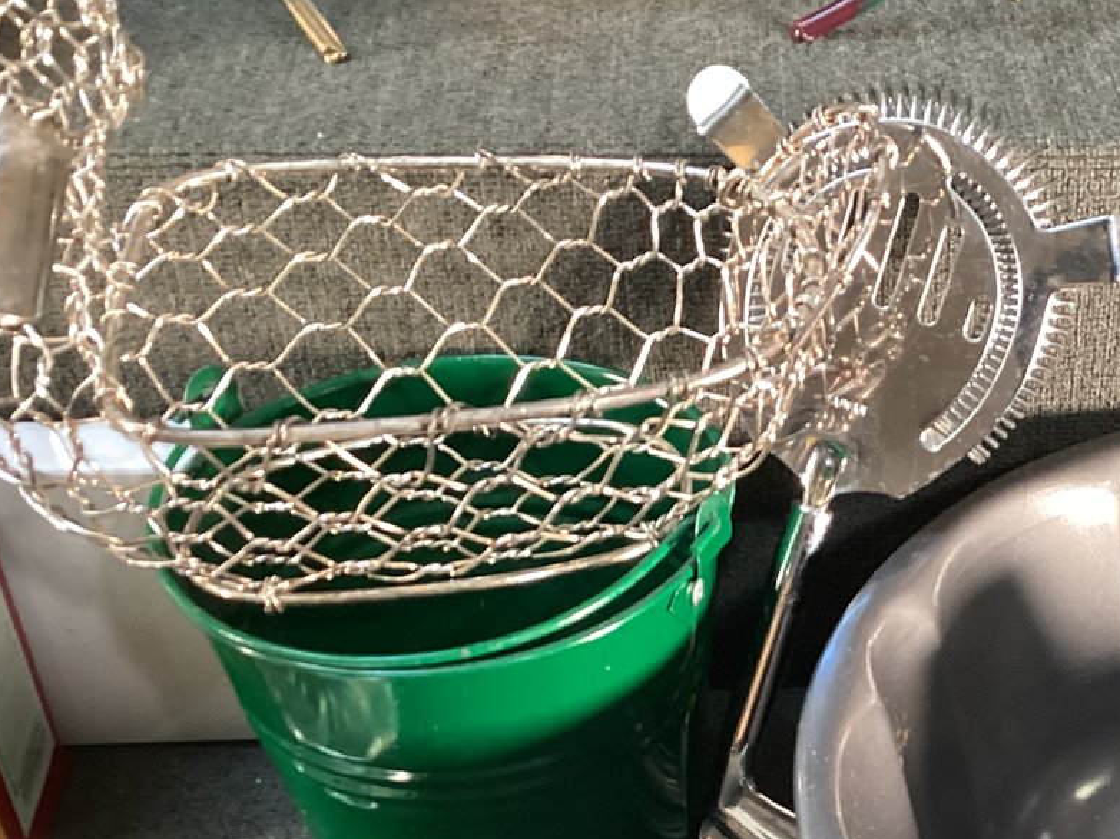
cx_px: 960
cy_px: 719
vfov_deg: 23.9
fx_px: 1941
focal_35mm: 60
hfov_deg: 31.0
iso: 250
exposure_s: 1/50
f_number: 2.4
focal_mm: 3.3
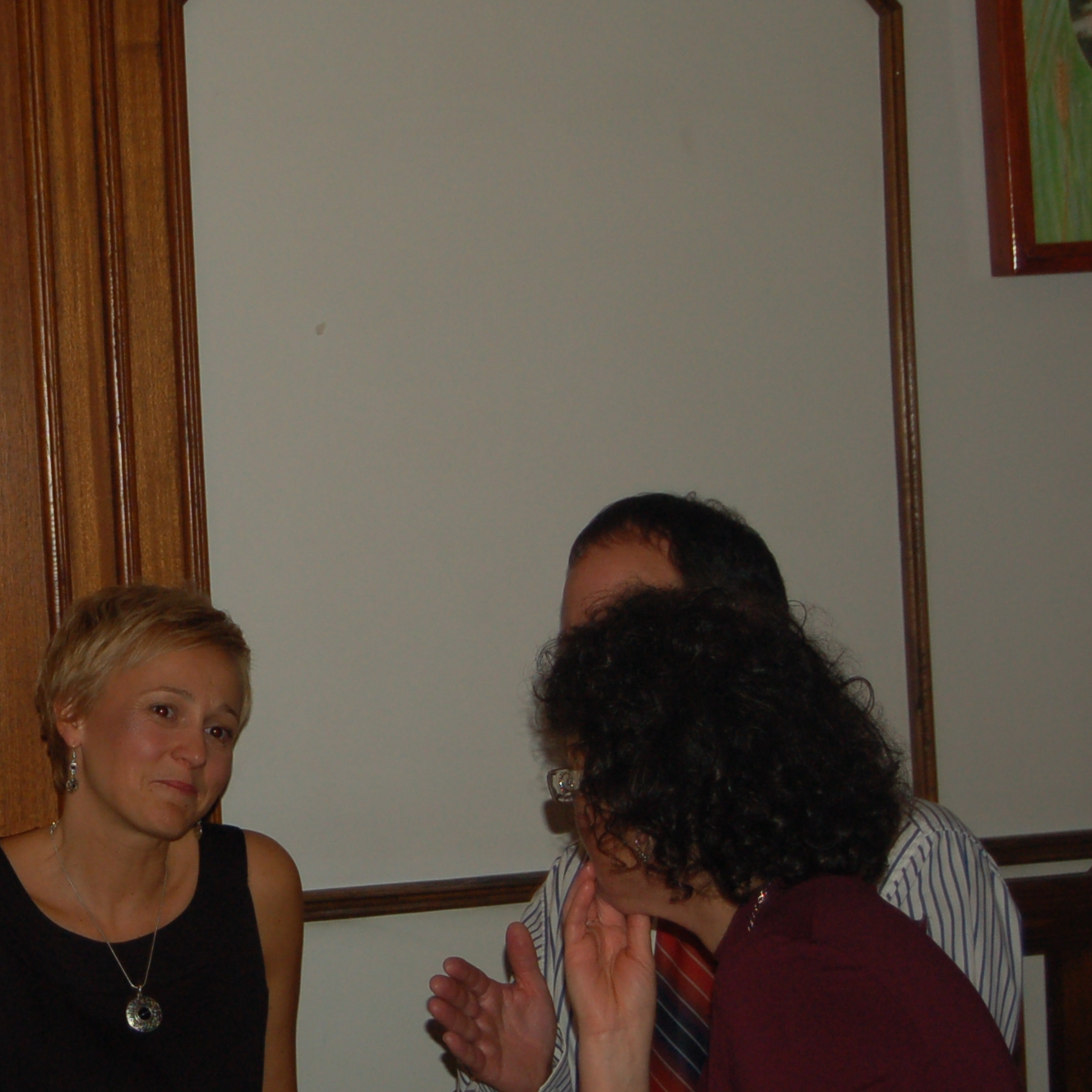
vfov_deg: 17.2
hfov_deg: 16.8
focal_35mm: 101
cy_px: 482
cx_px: -55
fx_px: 3603
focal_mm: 35
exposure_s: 1/60
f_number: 4.8
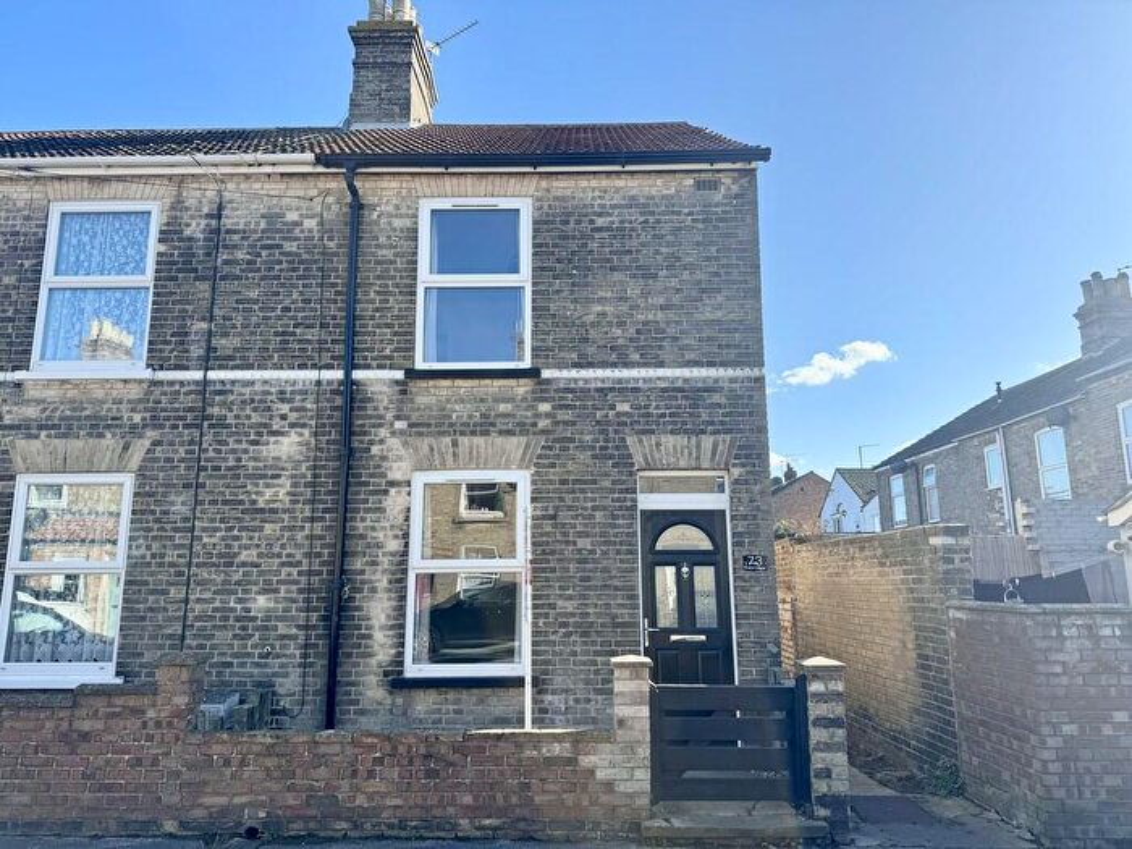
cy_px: 424
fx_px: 785
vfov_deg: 56.8
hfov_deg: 71.6
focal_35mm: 24
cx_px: 566
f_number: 1.78
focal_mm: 6.76
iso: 80
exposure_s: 1/2506
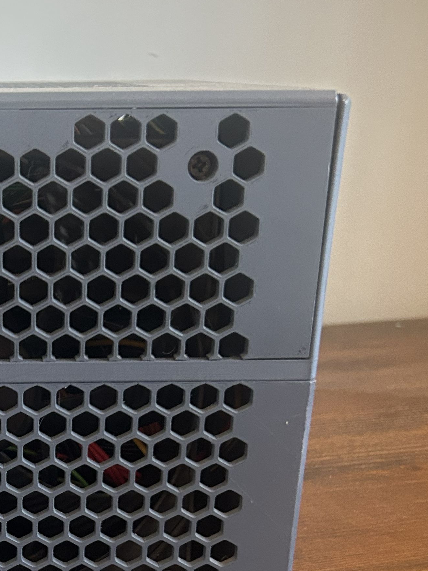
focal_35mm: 60
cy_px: 474
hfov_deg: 23.1
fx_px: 989
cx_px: -26
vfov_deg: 31.2
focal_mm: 5.7
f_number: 1.5
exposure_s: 1/59
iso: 250
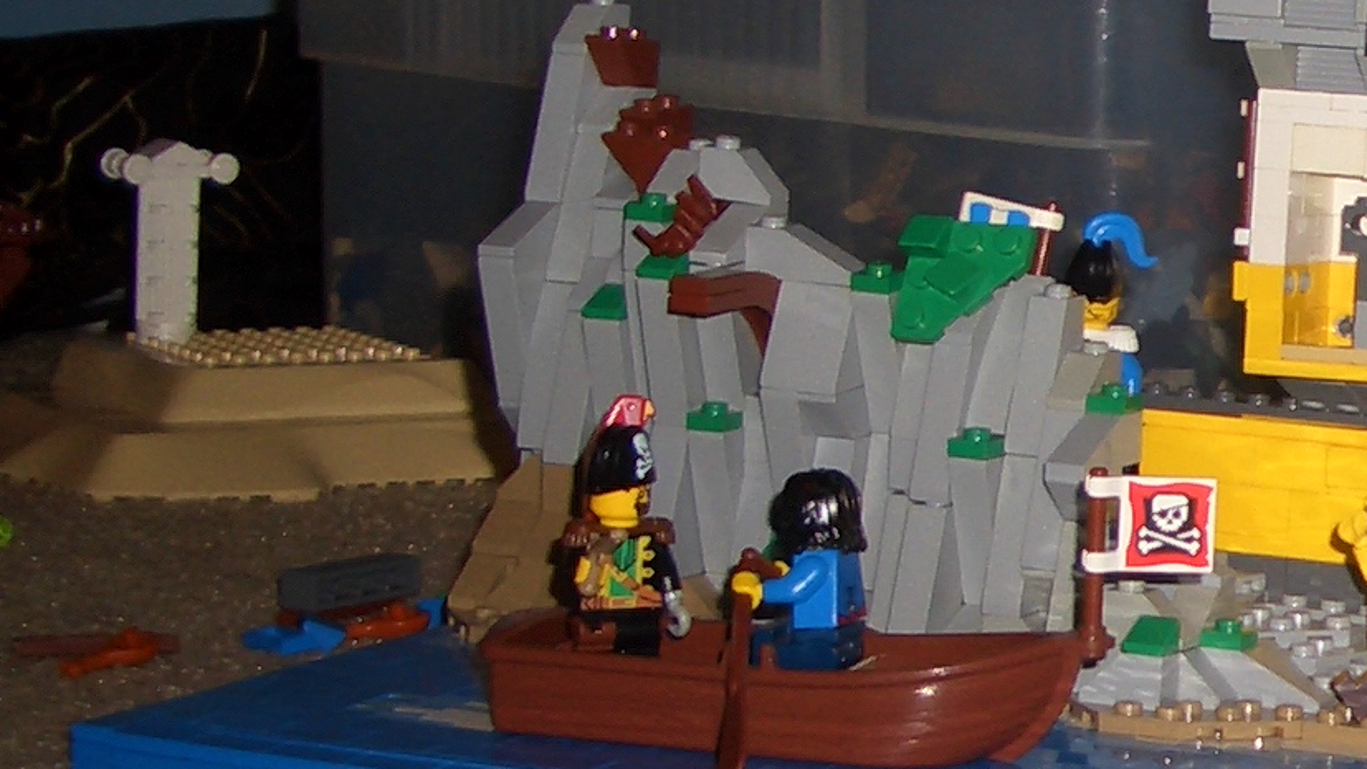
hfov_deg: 17.0
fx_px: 4277
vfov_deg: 10.3
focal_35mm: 118
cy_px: 332
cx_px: 1840
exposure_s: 1/60
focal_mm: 5.8
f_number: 2.6
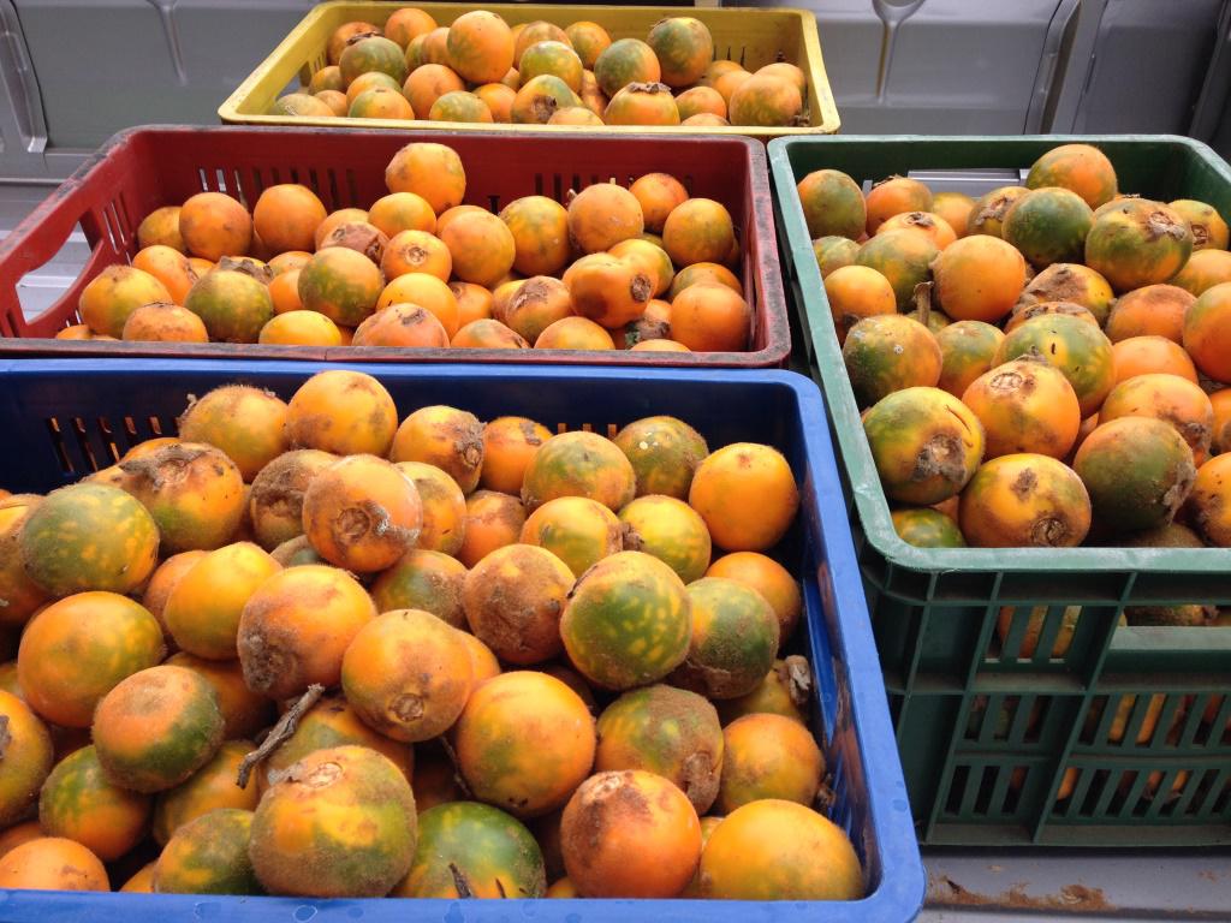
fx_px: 1174
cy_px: 462
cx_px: 616
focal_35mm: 33
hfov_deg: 55.4
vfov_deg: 42.9
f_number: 2.4
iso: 50
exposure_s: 1/437
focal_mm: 4.12
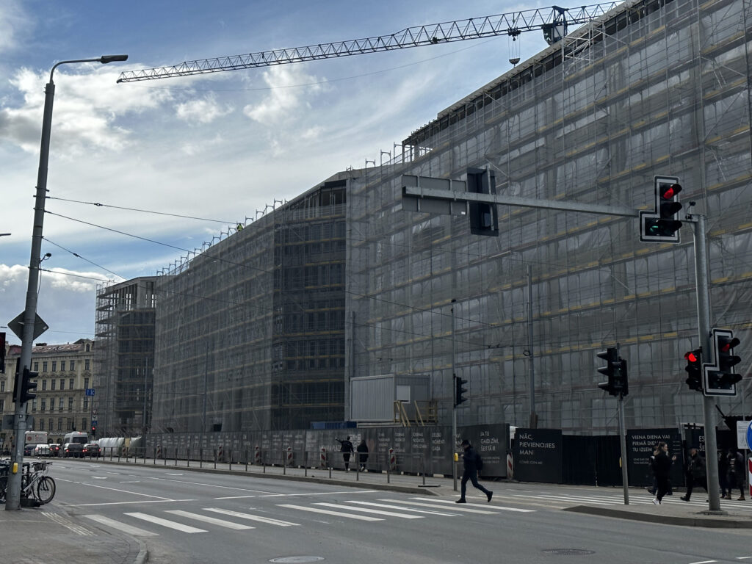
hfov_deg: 39.7
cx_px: 376
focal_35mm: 48
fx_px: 1043
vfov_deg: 30.3
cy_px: 282
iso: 64
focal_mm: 6.86
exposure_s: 1/3155
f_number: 1.78
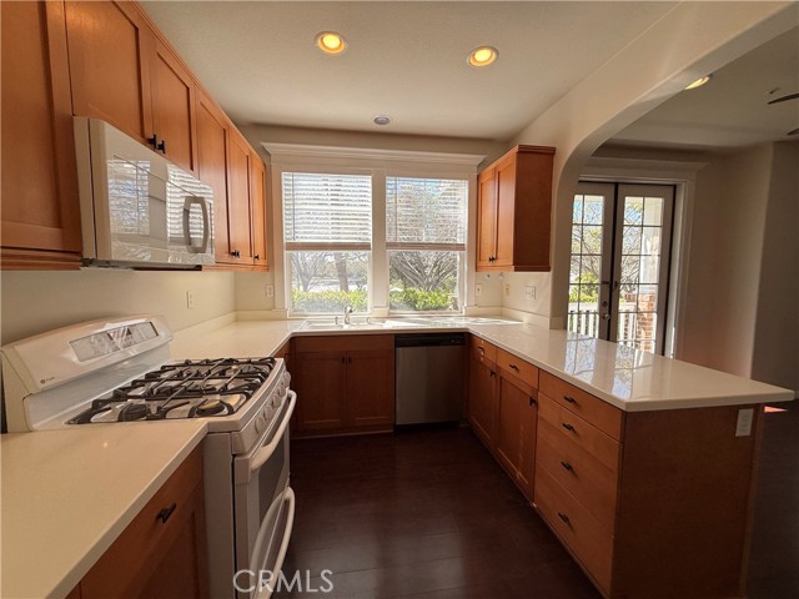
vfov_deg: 85.7
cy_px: 300
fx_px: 323
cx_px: 400
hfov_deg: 102.1
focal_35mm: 14
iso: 50
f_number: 2.2
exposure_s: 1/411
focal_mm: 2.22
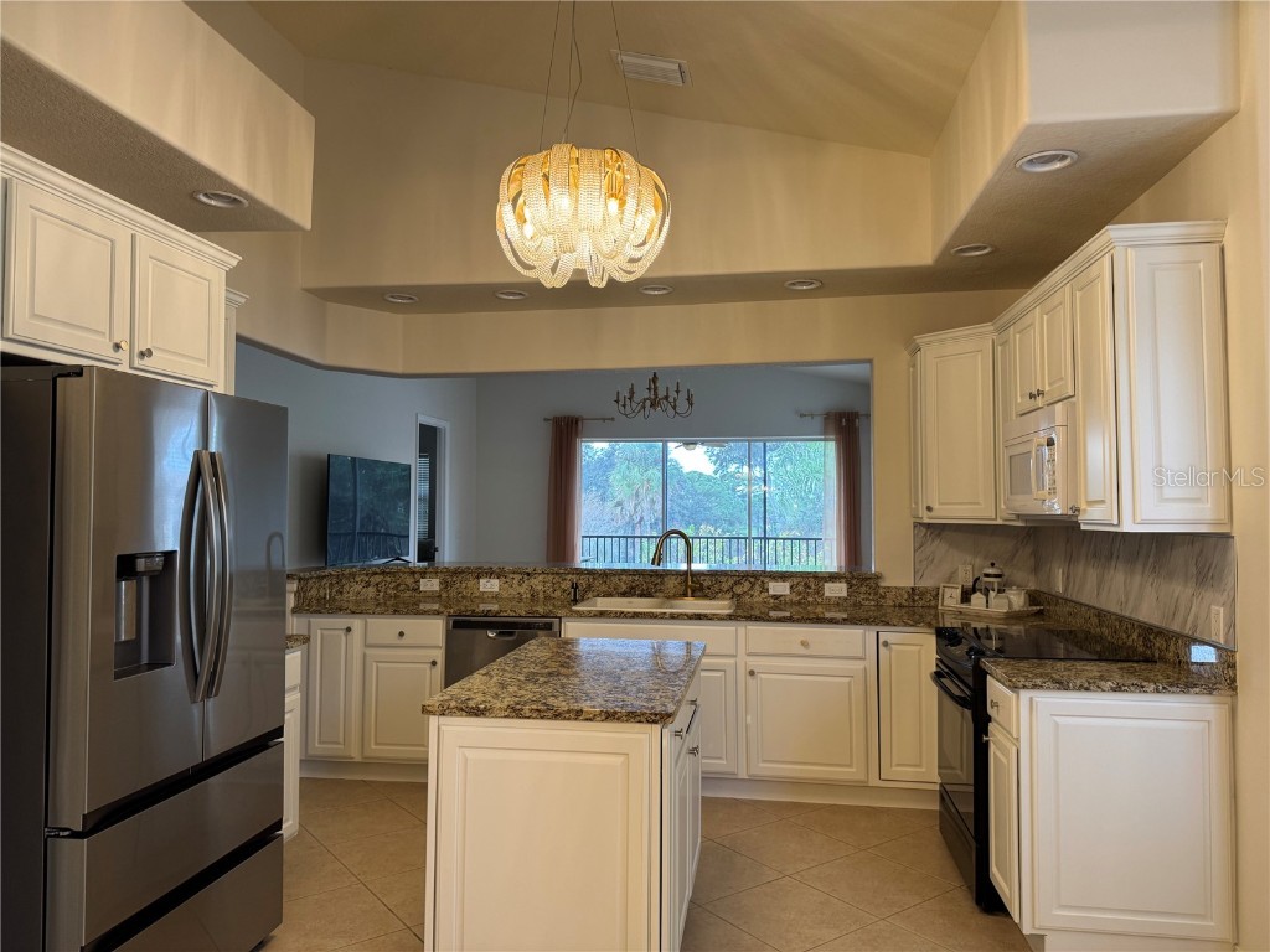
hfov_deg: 71.6
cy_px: 476
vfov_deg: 56.8
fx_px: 881
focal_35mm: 24
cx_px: 635
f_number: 1.78
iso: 125
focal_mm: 6.76
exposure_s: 1/60
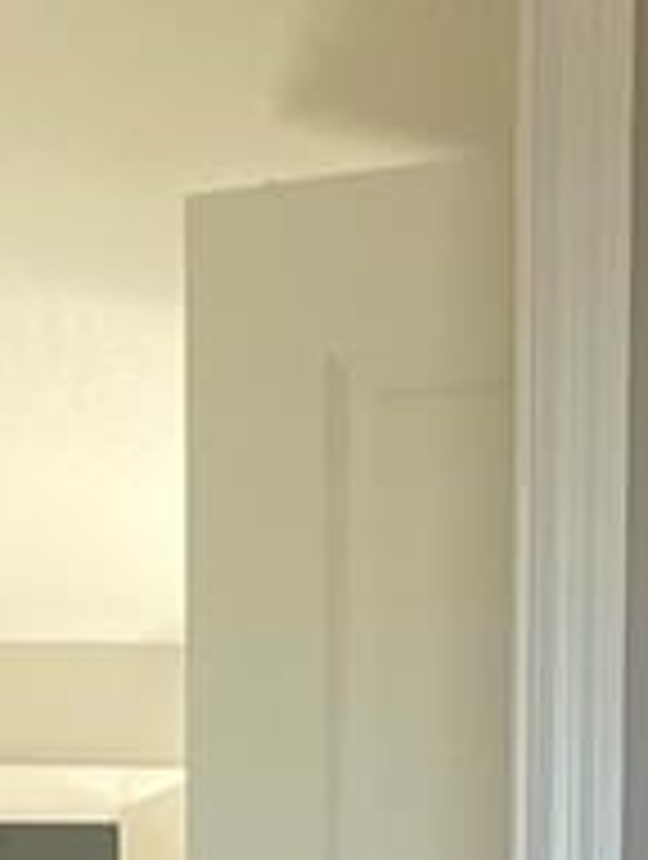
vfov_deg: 10.2
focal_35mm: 163
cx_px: 436
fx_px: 4055
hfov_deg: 9.1
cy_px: 2179
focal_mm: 5.1
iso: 100
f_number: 1.6
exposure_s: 1/120
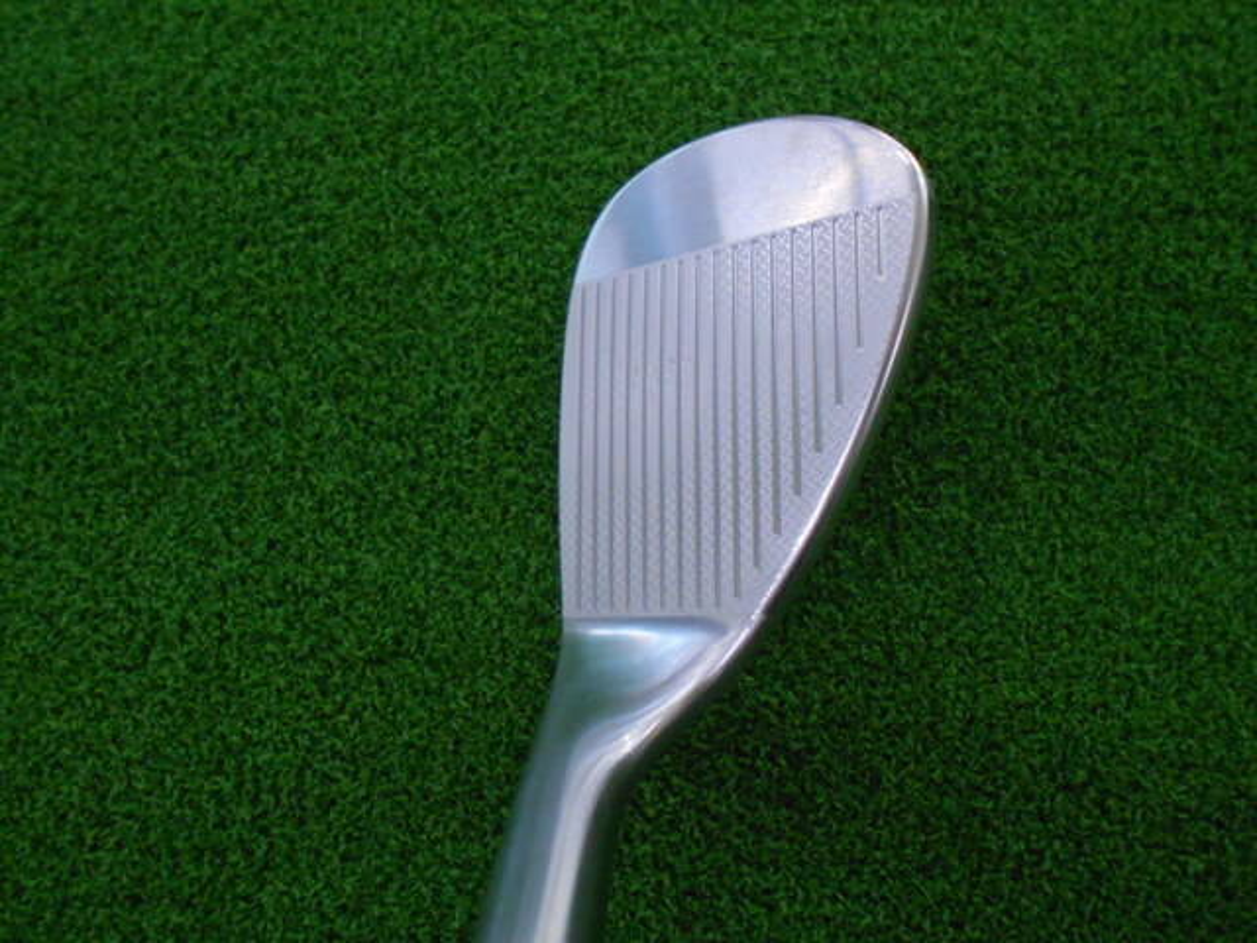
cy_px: 472
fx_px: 1089
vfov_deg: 46.8
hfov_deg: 60.0
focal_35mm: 30
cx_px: 628
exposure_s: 1/250
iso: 640
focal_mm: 5.1
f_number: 3.4
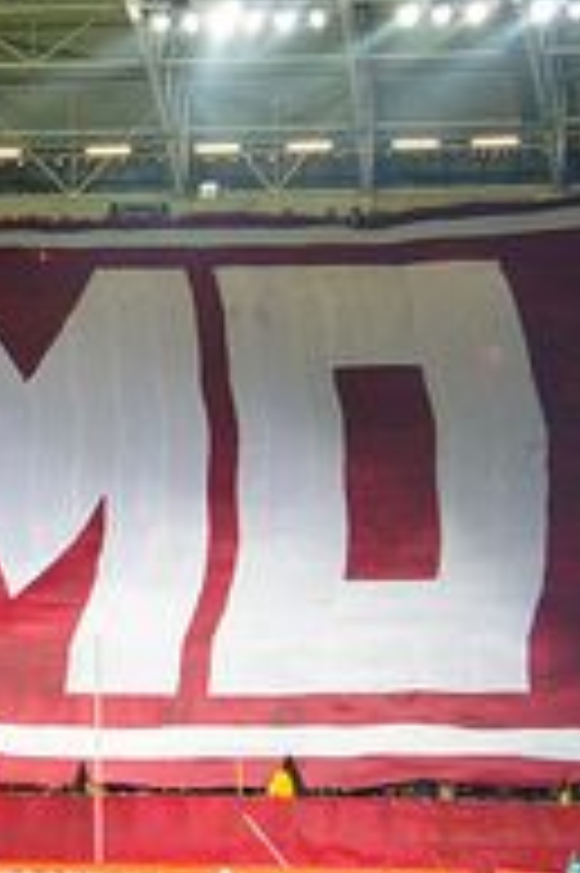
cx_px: -427
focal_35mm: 198
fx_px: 4805
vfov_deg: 10.3
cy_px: 693
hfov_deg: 6.8
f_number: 5
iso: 1000
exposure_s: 1/80
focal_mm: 45
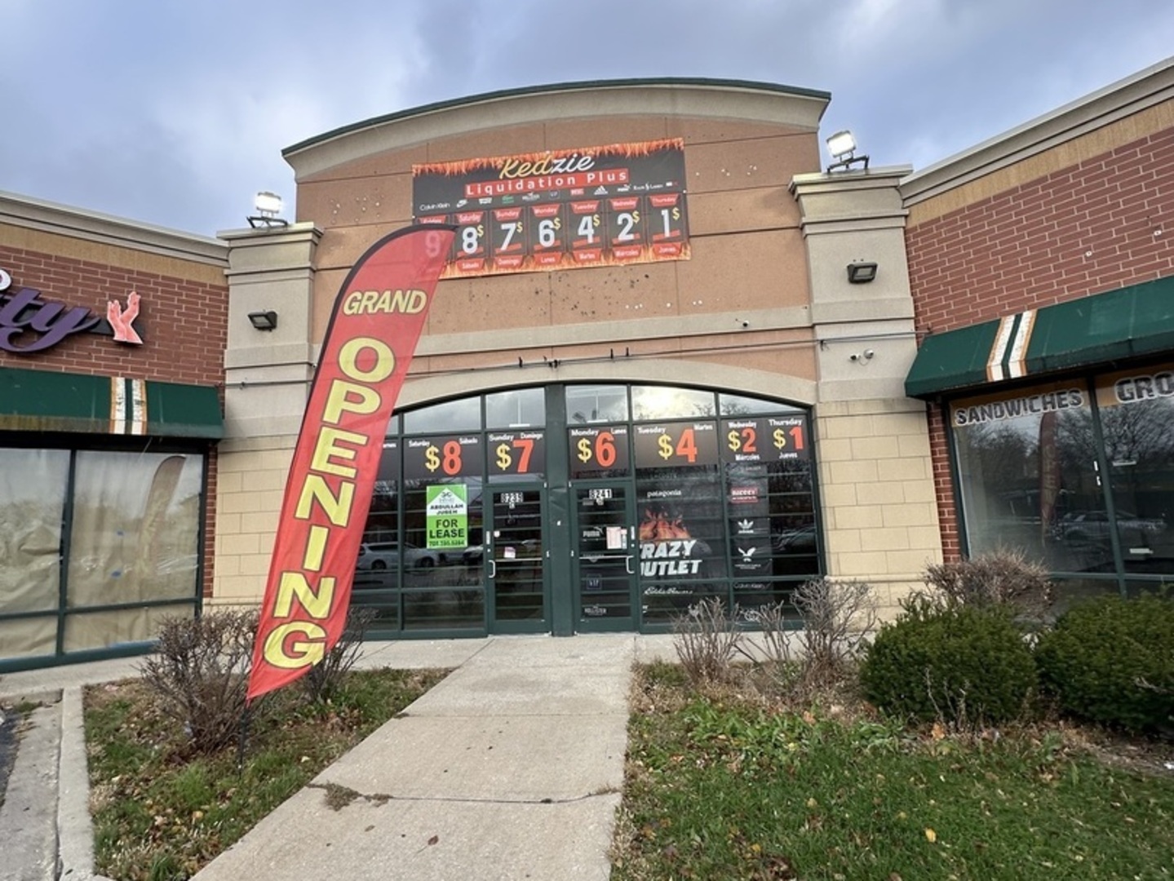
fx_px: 475
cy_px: 440
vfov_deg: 85.7
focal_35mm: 14
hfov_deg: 102.0
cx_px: 587
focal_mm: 2.22
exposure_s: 1/200
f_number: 2.2
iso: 40
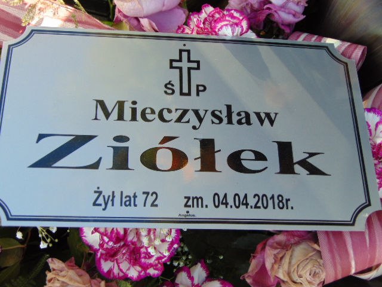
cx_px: 191
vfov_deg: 29.1
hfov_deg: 38.2
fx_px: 552
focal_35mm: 50
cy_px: 144
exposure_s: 1/125
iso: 80
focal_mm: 9
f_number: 3.5
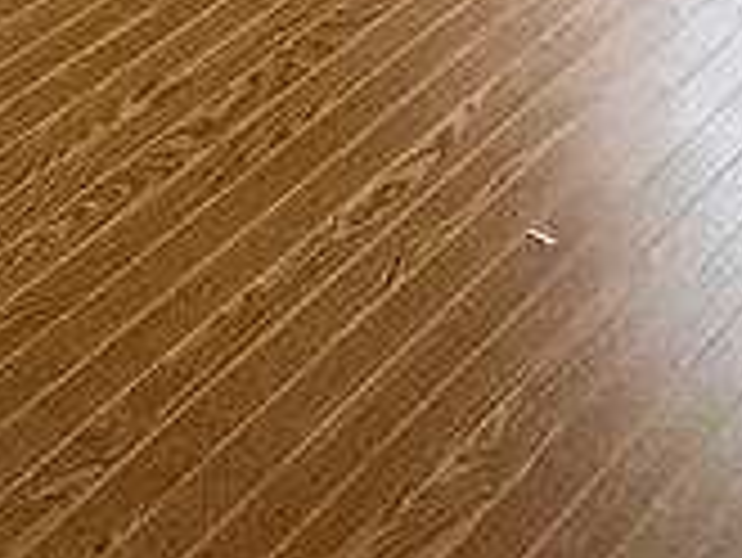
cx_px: 630
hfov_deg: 22.1
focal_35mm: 87
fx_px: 1866
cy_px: -1152
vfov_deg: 10.8
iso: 320
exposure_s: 1/120
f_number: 2.2
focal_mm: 2.22
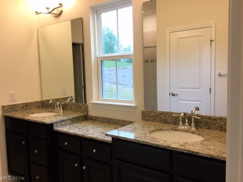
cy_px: 91
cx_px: 122
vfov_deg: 45.4
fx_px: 218
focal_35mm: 31
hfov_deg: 58.4
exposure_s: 1/40
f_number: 2.4
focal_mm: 3.3
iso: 32
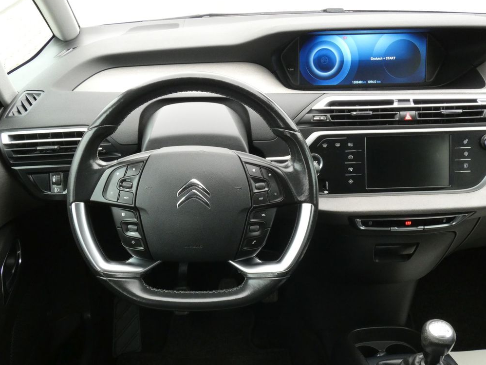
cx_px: 240
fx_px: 547
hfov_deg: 47.9
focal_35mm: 39
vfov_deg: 36.8
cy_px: 181
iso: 500
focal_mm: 6.8
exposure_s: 1/80
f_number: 5.6
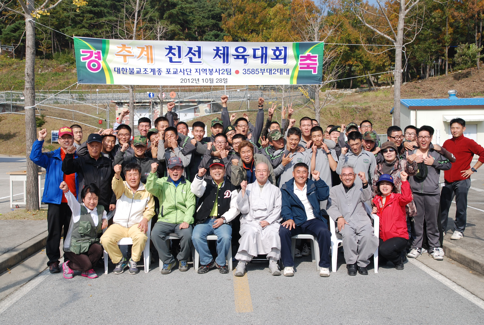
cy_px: 162
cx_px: 242
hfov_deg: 49.5
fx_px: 525
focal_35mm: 39
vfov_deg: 34.4
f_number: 8
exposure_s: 1/250
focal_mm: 26
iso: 100
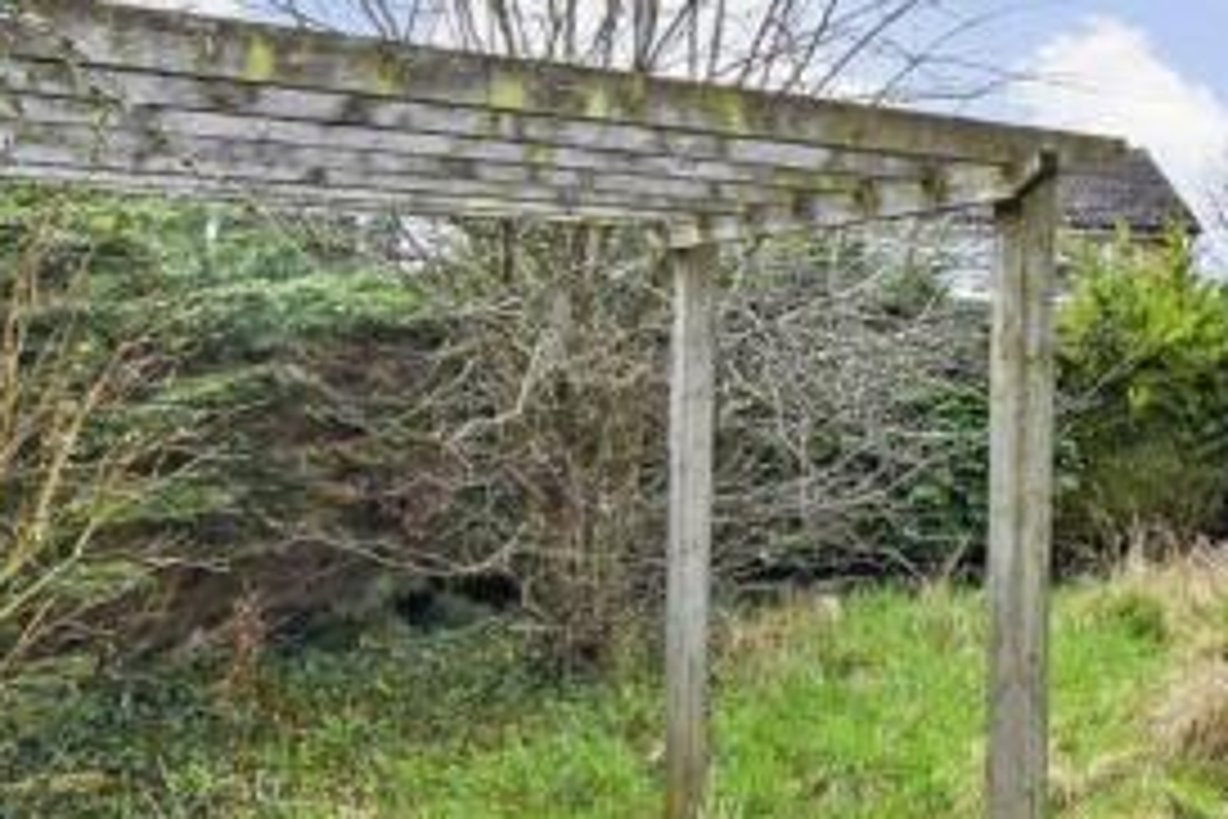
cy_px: 335
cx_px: 1347
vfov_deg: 36.8
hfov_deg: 42.1
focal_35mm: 36
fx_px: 1228
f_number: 8
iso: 320
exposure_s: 1/250
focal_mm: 10
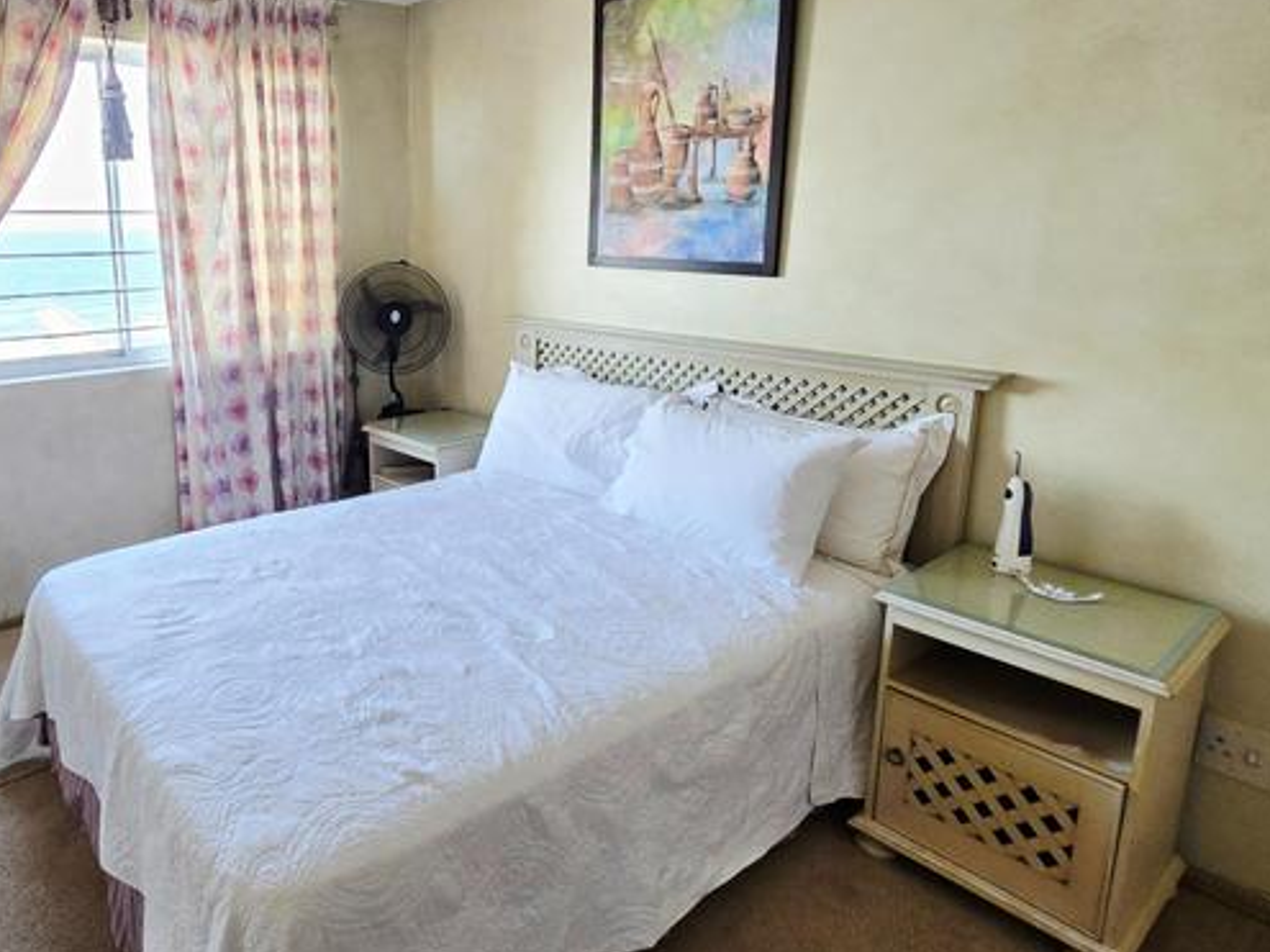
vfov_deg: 62.9
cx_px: 380
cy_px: 382
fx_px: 770
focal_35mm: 21
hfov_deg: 75.4
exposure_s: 1/50.3
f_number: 2.2
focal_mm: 2.2
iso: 80
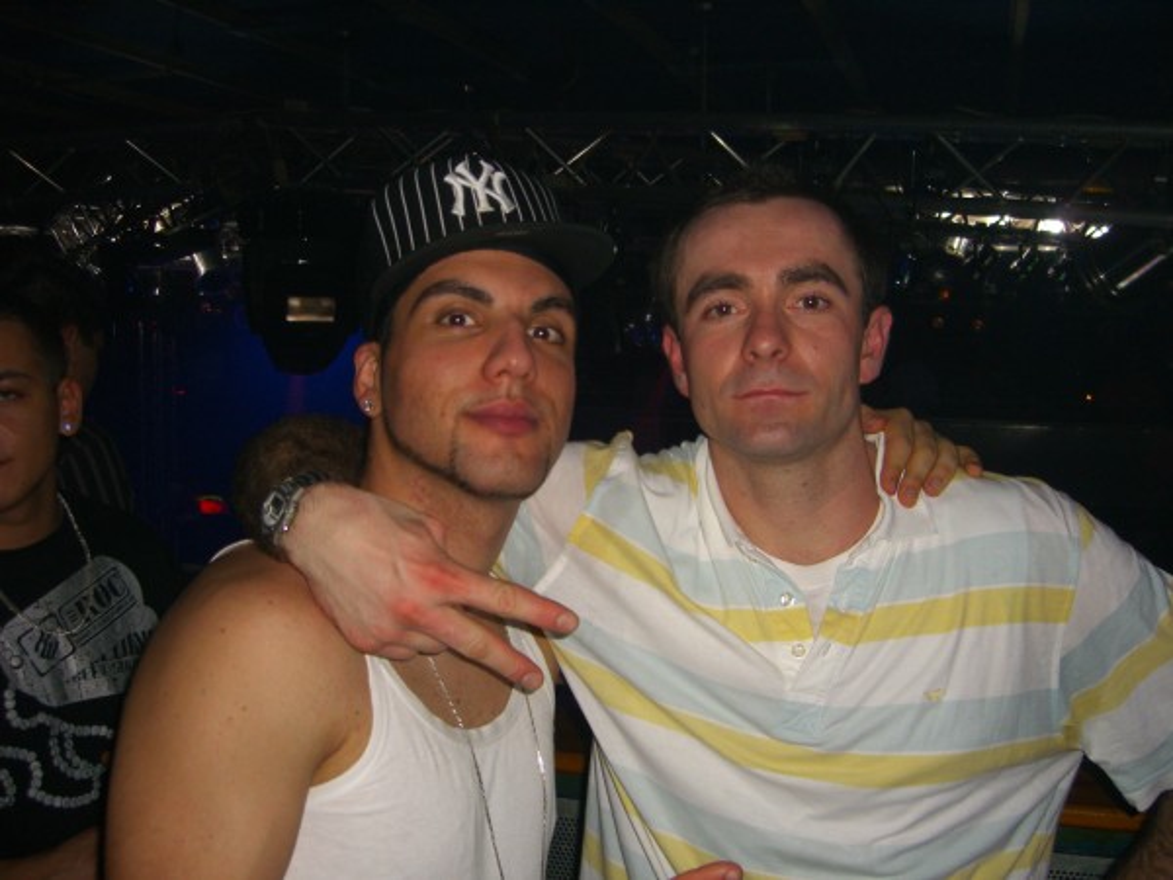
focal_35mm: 38
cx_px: 586
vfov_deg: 37.7
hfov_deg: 49.0
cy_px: 440
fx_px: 1288
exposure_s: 1/60
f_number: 2.8
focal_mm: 7.9
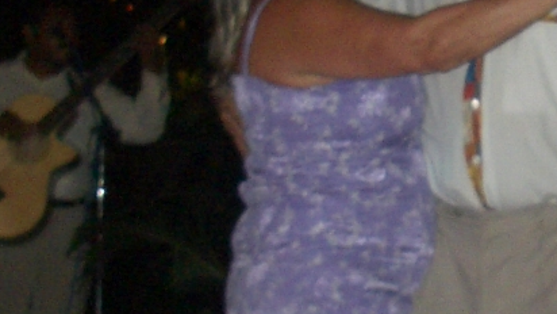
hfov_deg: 14.2
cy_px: 100
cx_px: 588
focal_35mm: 148
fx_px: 2186
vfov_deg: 8.2
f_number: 2.6
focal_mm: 5.8
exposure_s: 1/60
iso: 100
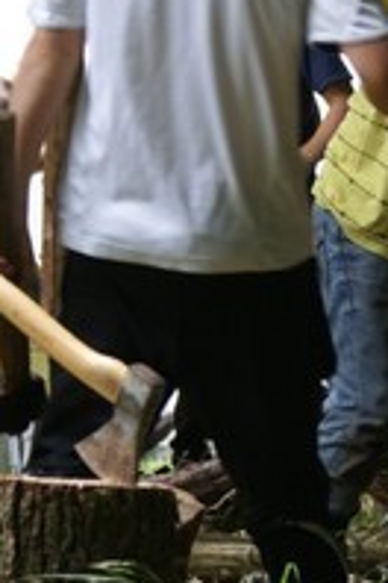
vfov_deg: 6.0
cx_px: 558
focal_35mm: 340
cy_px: 29
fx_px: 5496
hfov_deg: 4.0
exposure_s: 1/125
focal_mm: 70
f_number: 5.6
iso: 125
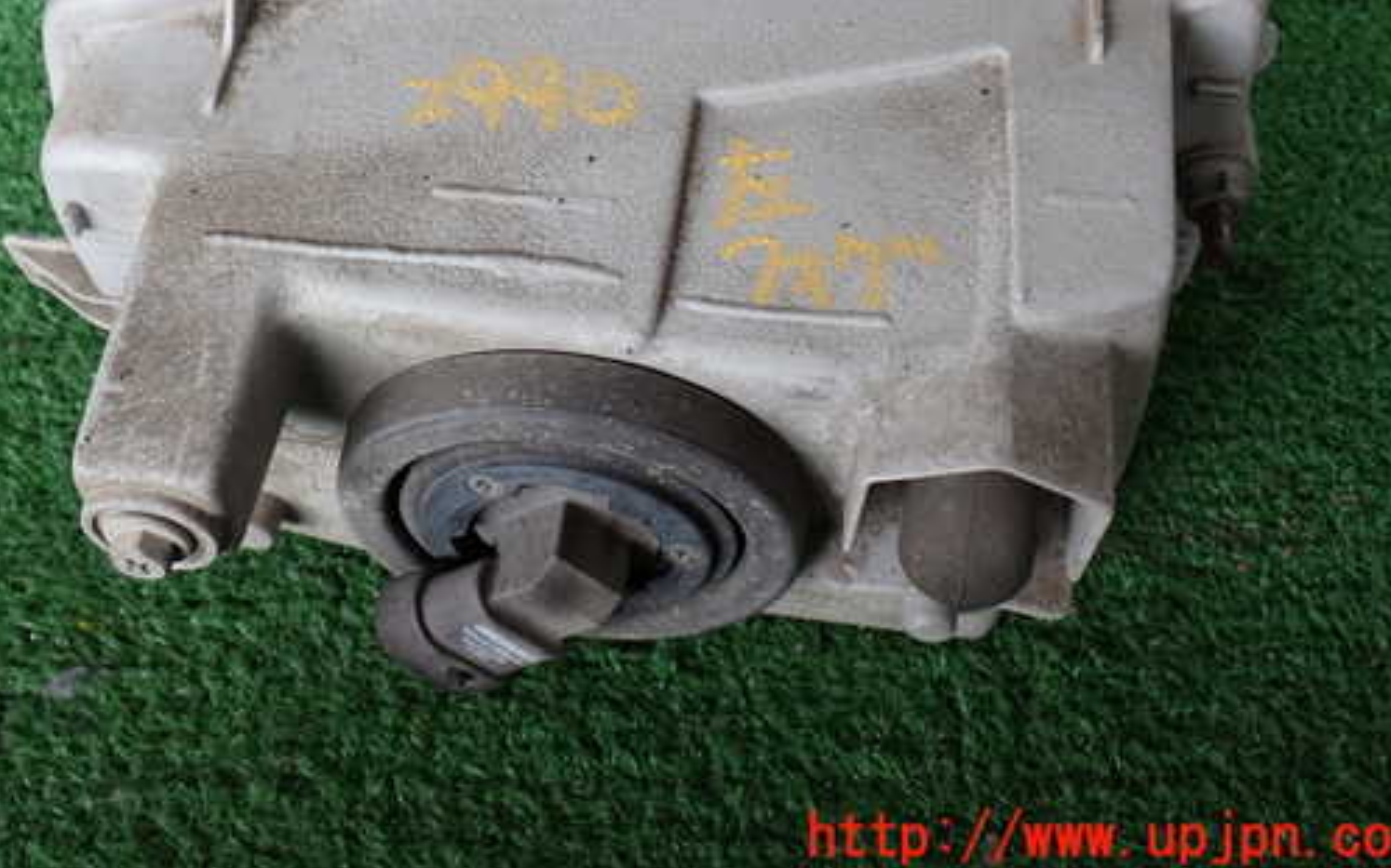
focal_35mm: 46
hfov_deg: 43.4
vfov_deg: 27.7
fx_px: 1743
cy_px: 246
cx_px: 601
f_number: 3.5
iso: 100
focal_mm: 6.37
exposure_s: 1/80
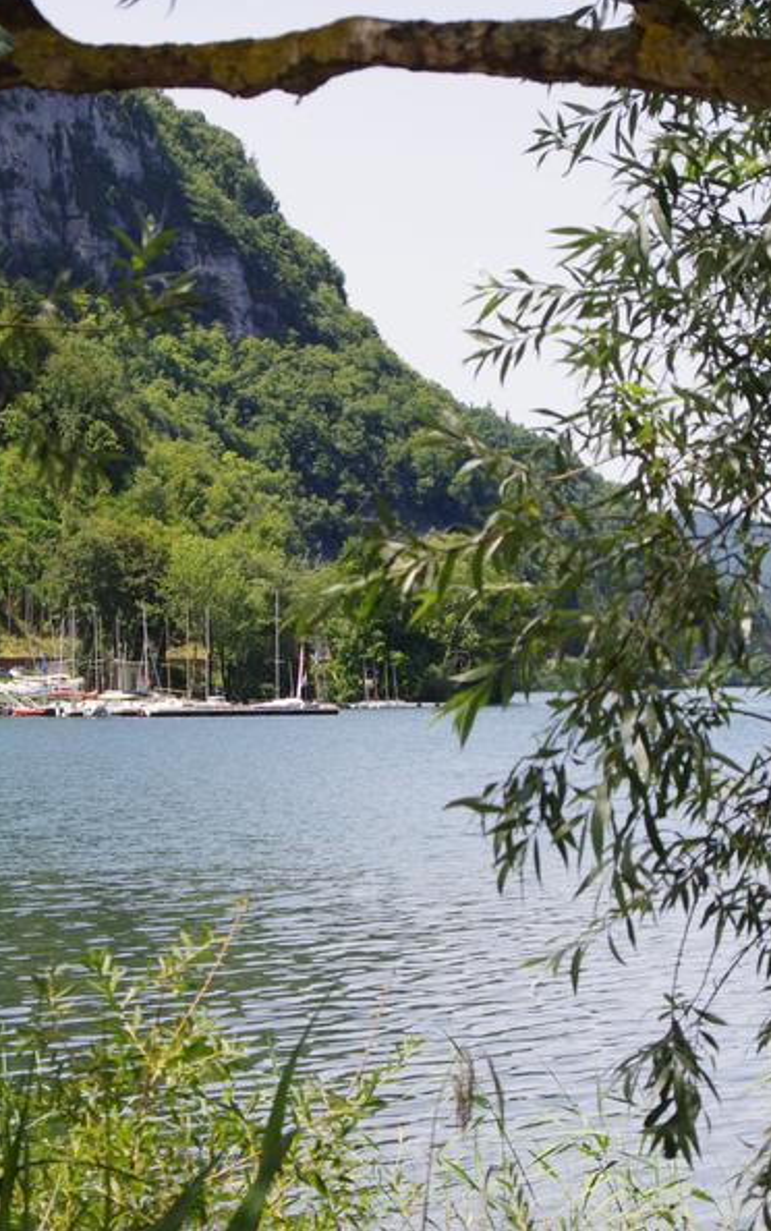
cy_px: 611
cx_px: 221
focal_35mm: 116
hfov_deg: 11.3
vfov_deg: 18.0
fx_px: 3894
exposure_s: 1/200
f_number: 11
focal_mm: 50
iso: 400
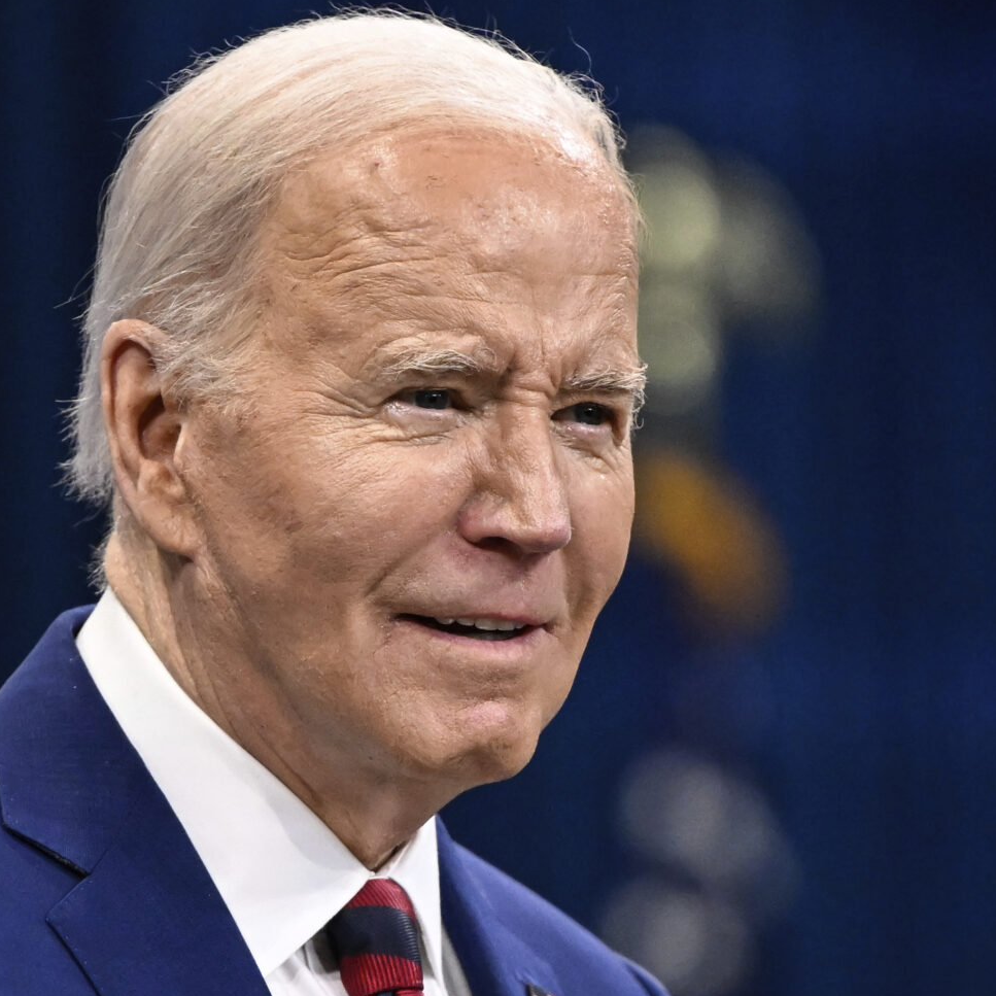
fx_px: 21973
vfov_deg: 2.6
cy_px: 789
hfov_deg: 2.6
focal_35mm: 675
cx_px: 391
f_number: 2.8
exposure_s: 1/1000
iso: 4000
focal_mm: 200
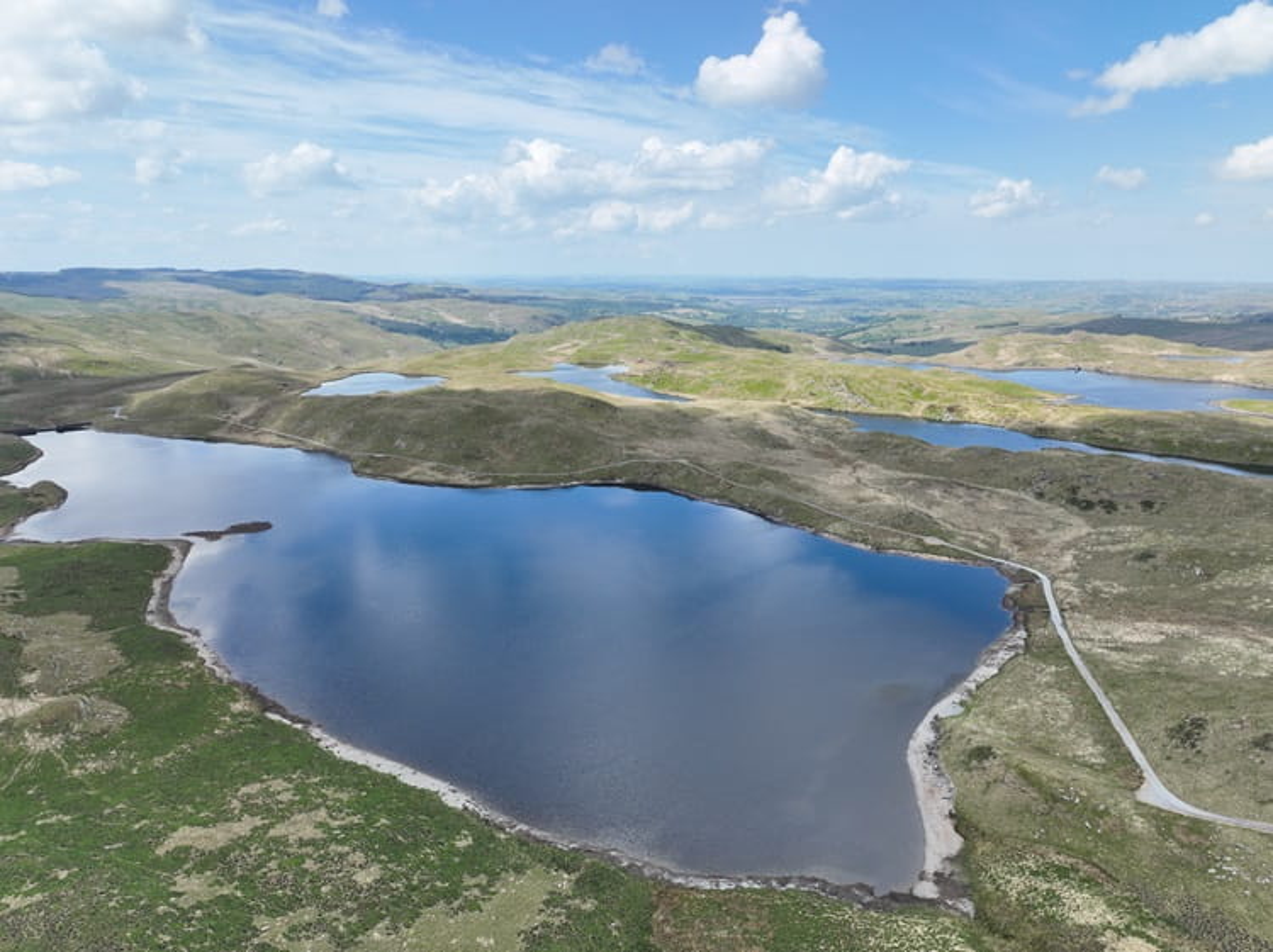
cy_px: 476
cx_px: 636
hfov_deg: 71.6
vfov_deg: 56.7
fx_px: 882
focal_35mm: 24
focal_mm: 12.29
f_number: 2.8
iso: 100
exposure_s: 1/2000
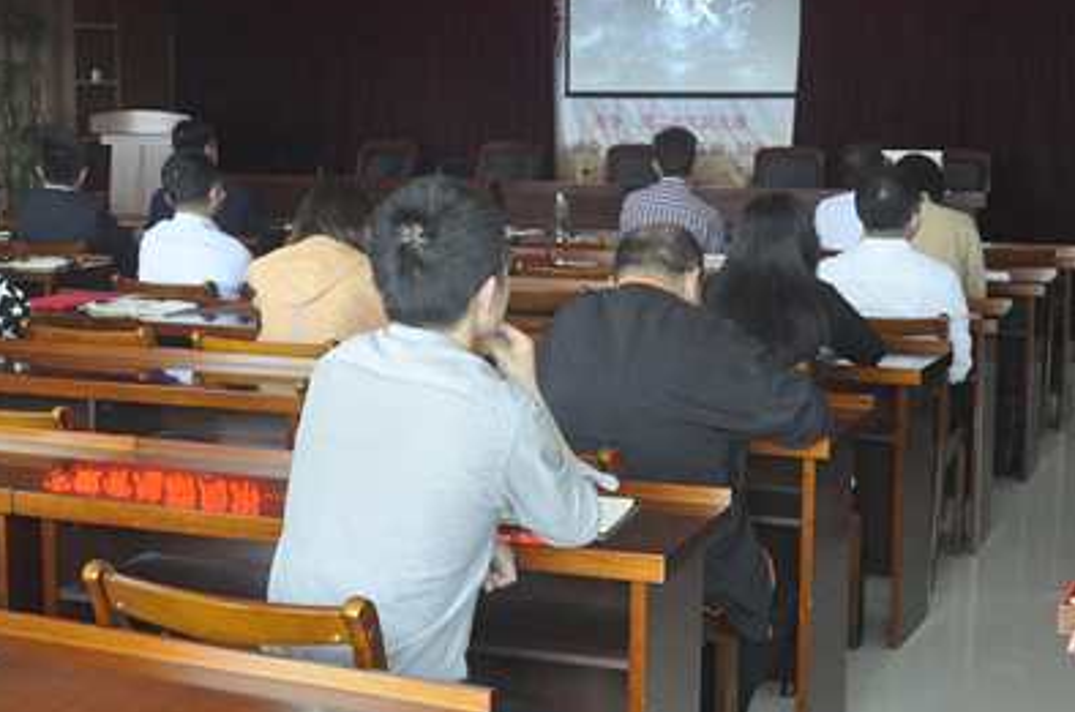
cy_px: 301
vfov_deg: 21.1
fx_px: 1908
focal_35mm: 64
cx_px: 510
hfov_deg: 31.5
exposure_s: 1/160
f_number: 6.3
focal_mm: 21
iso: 2500
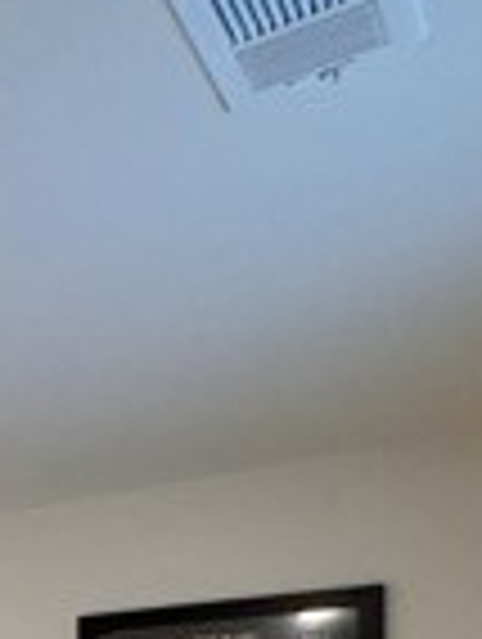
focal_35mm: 63
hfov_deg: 17.1
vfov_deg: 26.7
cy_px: 796
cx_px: -482
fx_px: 1166
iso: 200
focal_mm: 2.22
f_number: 2.2
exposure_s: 1/60
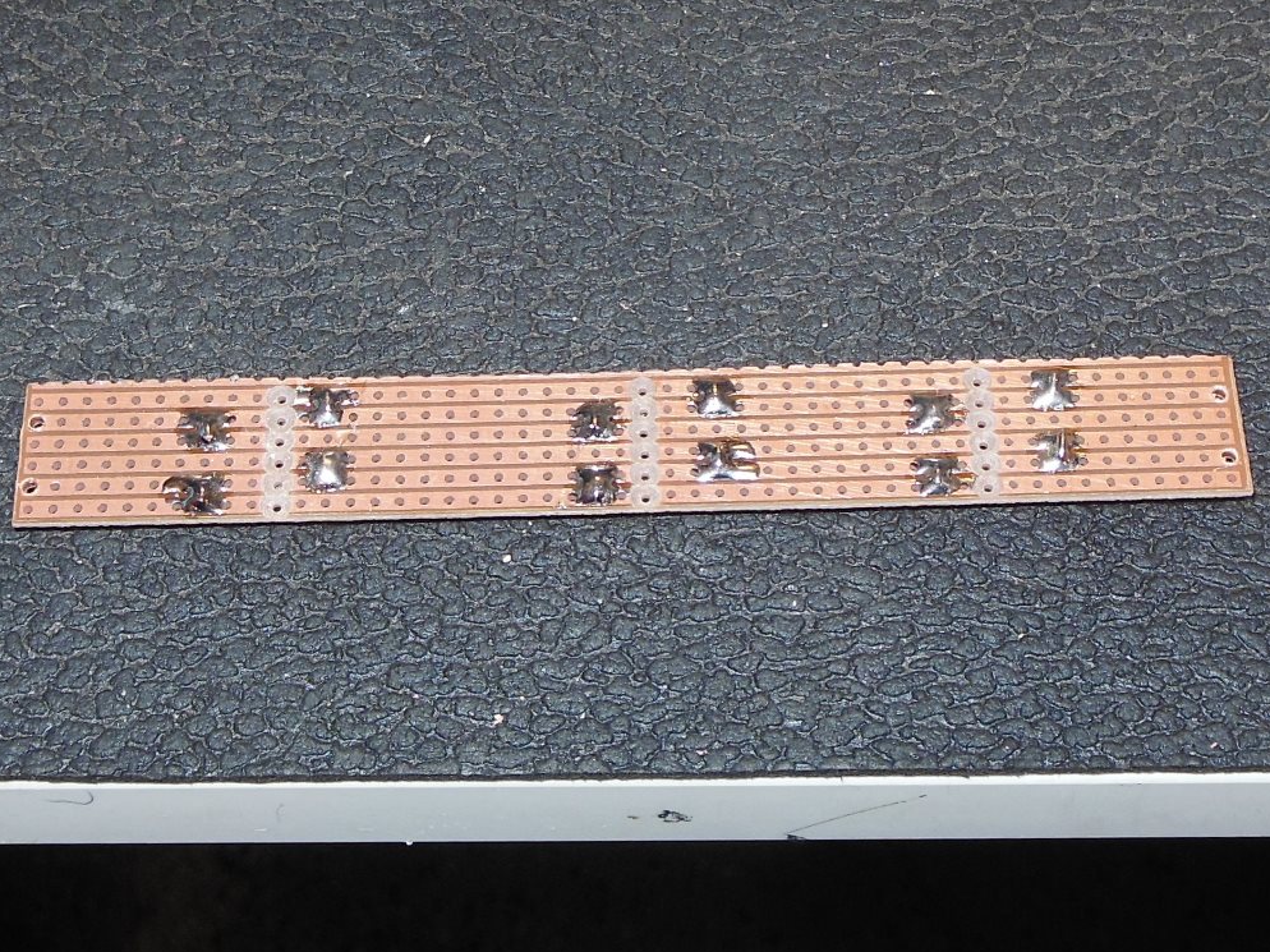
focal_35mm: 34
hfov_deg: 54.0
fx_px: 1247
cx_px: 632
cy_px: 489
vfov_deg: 41.8
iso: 125
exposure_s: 1/30
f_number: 3.5
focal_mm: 6
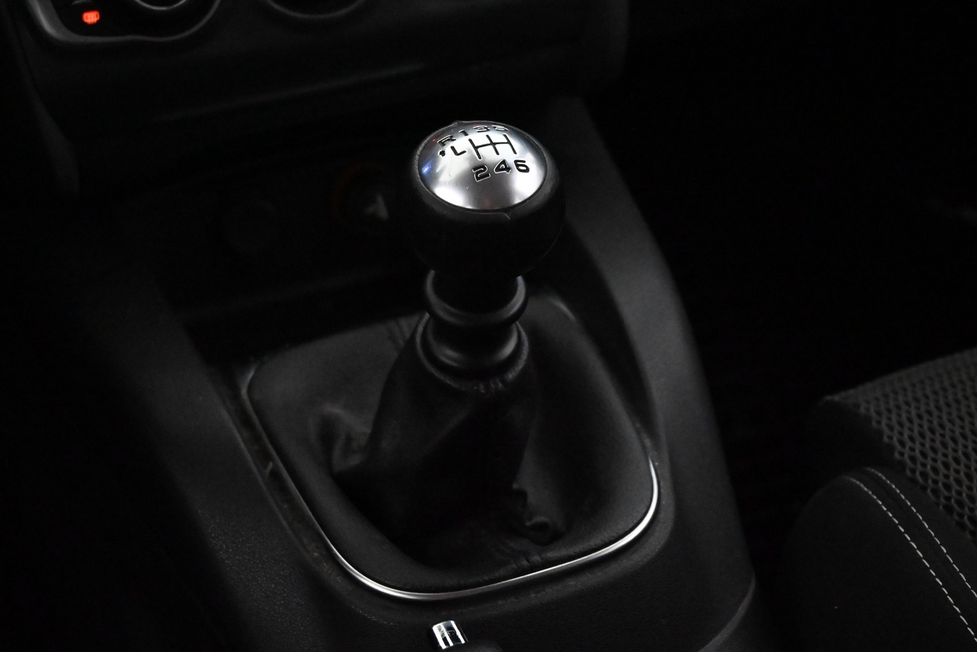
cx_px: 488
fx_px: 1710
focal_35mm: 63
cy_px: 326
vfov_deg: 21.6
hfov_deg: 31.9
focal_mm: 42
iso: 14400
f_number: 5.6
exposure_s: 1/60
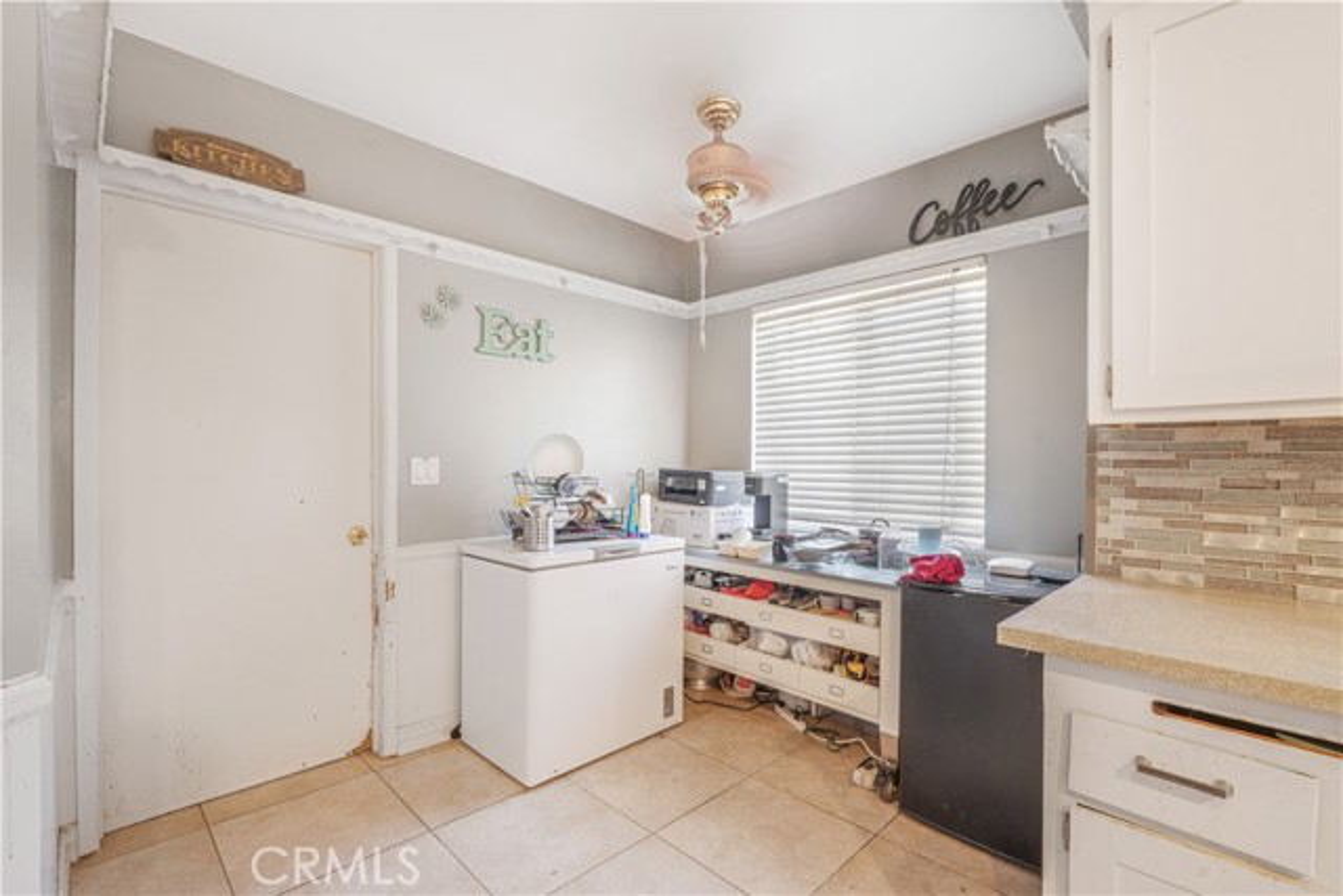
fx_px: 597
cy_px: 448
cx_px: 672
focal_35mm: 16
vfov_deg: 73.8
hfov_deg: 96.7
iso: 125
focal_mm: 16
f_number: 8
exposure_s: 1
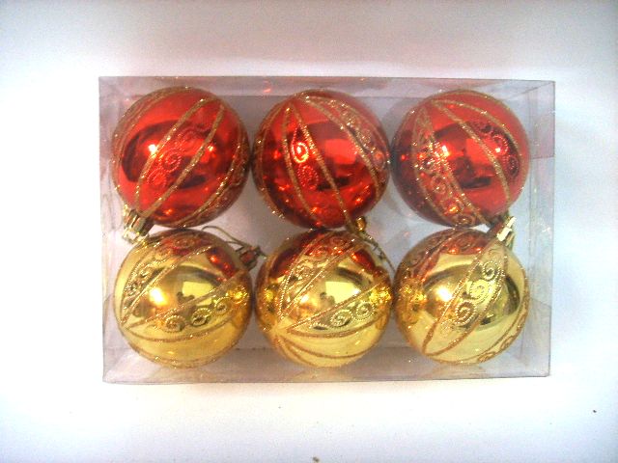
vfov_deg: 36.8
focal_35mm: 39
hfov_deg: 47.9
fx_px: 696
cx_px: 309
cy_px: 232
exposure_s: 1/15
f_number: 3.5
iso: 150
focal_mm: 6.6
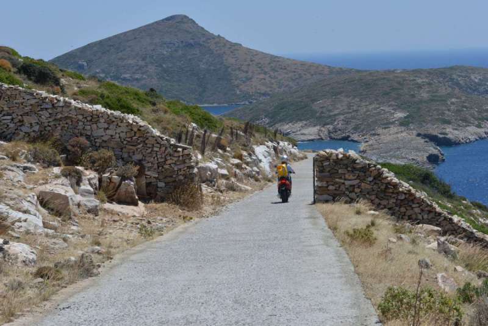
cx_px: 244
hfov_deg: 28.8
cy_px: 163
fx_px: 949
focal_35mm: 70
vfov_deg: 19.5
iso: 1000
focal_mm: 70
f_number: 22
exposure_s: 1/250
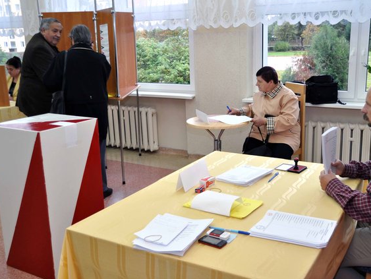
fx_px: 446
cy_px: 138
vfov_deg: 34.7
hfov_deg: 45.2
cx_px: 197
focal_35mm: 42
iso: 400
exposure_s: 1/60
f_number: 4
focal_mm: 25
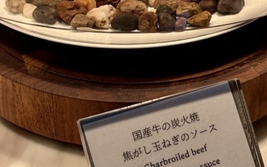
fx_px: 779
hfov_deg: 19.3
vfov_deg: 12.2
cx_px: 195
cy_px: 45
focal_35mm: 107
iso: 64
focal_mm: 5.96
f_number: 1.6
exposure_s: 1/240
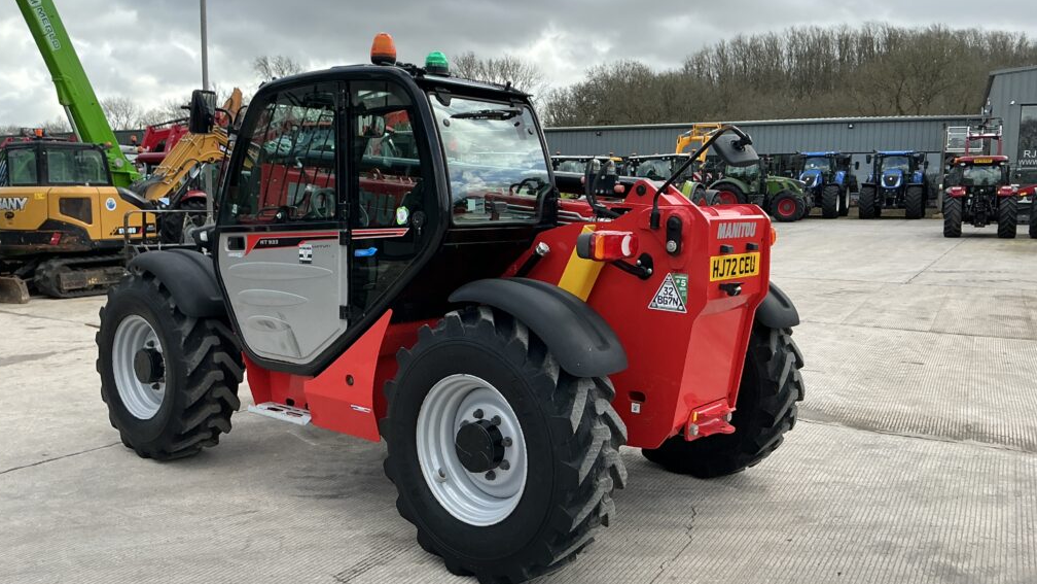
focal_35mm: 31
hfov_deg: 62.6
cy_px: 303
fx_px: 852
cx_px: 511
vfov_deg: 37.8
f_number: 1.8
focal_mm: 3
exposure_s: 1/545
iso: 25
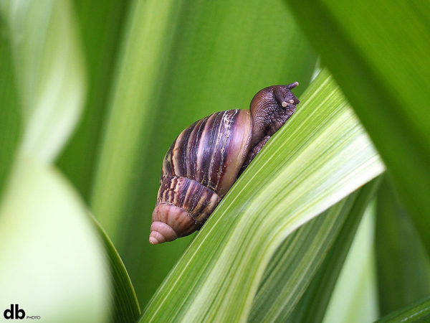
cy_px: 162
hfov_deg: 7.7
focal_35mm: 256
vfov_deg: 5.8
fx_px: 3180
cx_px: 215
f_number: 5.4
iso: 1600
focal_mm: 128
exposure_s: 1/320
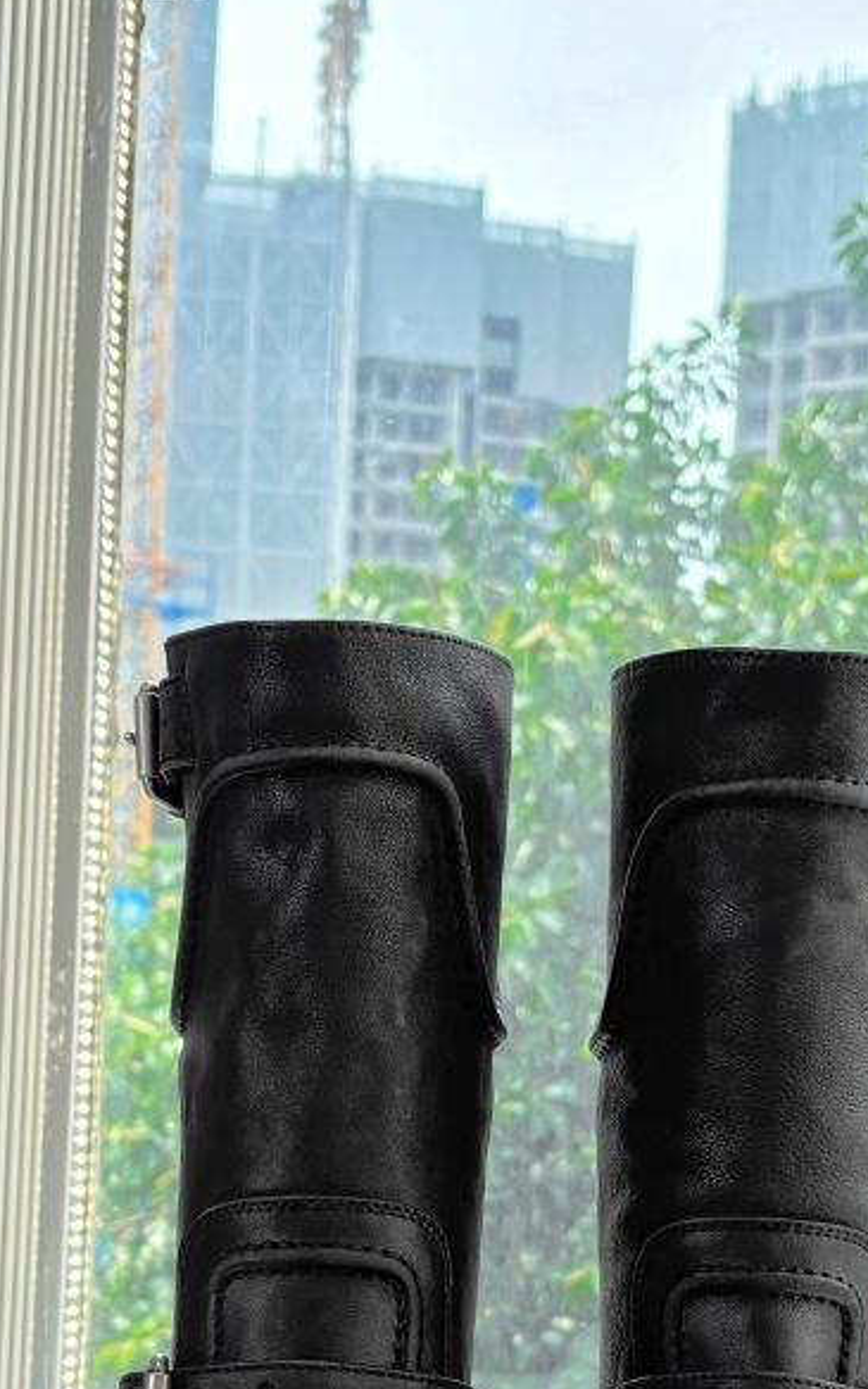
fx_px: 2574
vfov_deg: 29.5
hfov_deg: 19.1
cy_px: 1111
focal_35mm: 68
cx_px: 542
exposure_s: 1/315
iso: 50
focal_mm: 5.96
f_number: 1.6
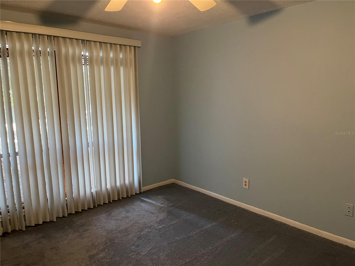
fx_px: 267
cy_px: 133
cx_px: 178
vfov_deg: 53.1
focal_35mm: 26
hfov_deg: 67.3
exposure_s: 1/60
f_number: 1.6
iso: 500
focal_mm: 5.1
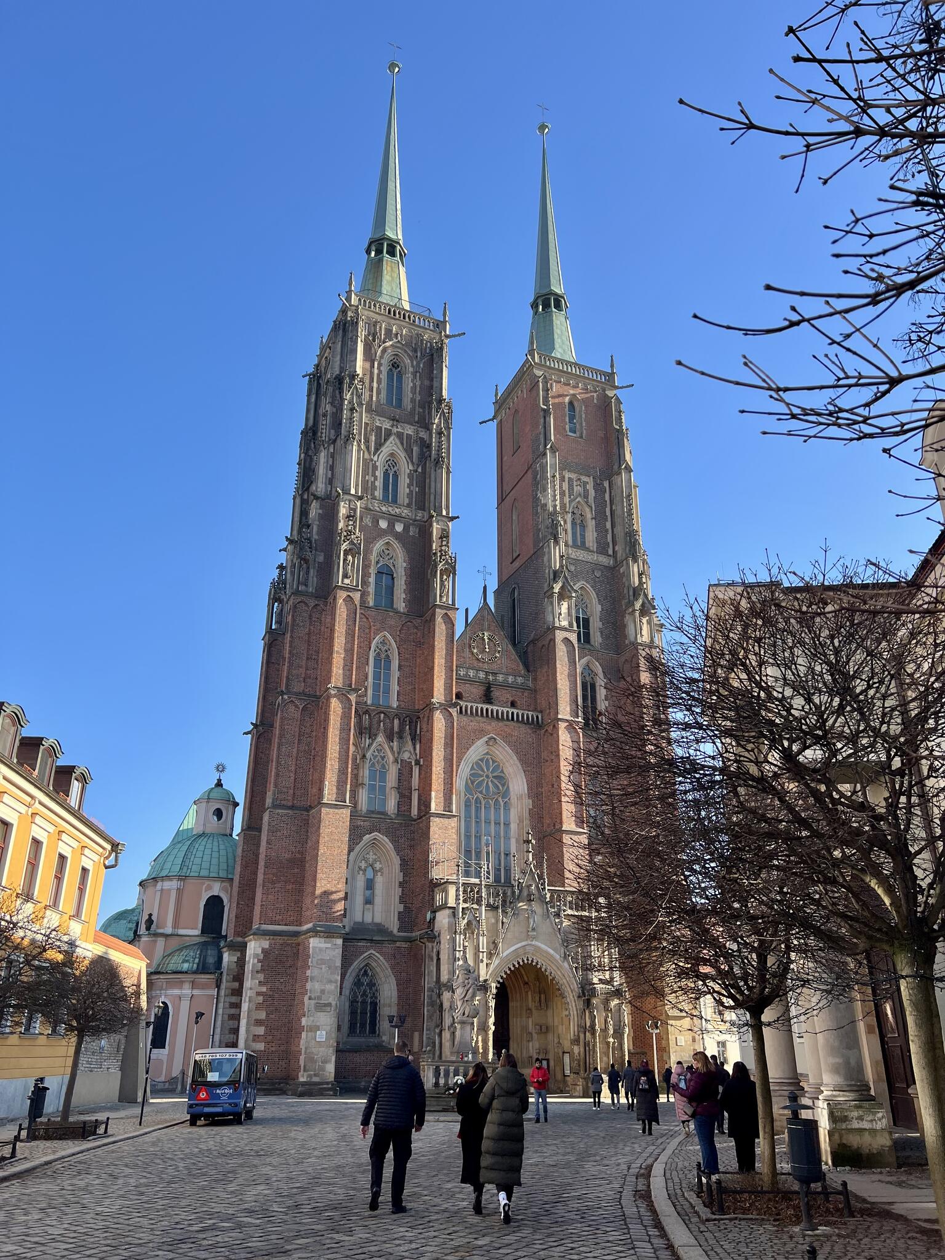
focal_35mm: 26
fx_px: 946
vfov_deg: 67.3
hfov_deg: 53.1
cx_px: 472
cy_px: 630
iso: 50
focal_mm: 5.7
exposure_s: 1/1361
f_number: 1.5
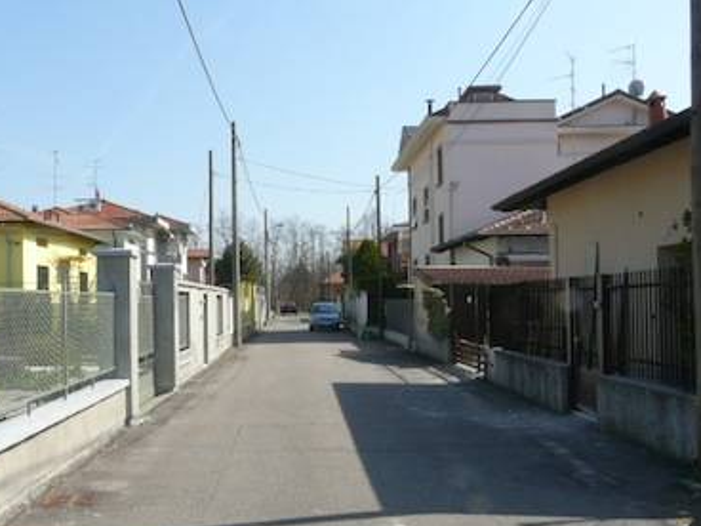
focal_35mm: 38
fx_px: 770
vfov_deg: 37.7
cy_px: 294
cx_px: 269
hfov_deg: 48.6
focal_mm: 4.6
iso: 100
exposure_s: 1/160
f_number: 8
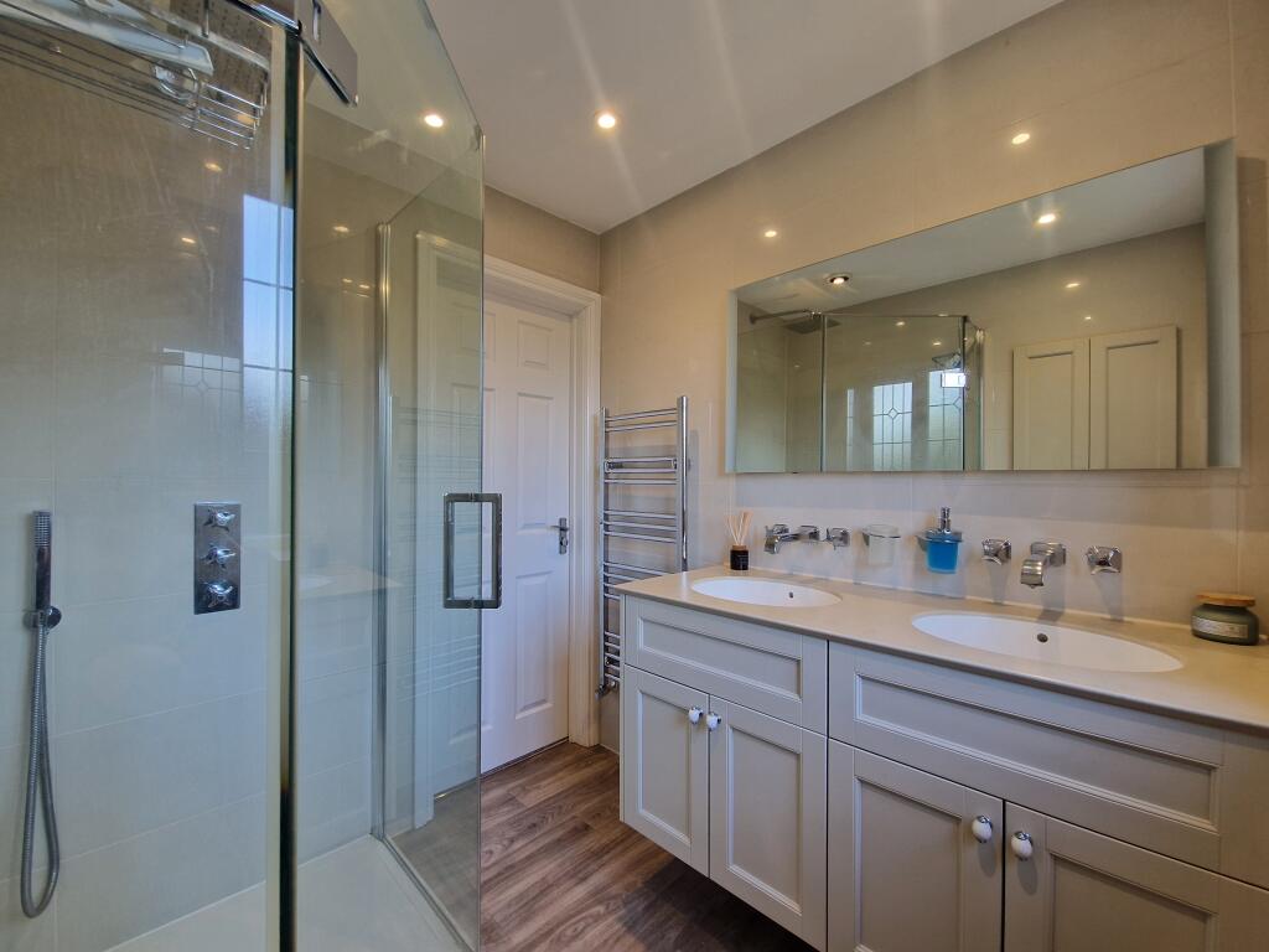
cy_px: 476
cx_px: 634
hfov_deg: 106.2
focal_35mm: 13
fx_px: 477
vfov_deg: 89.9
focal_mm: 2.2
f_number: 2.2
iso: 80
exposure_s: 1/50
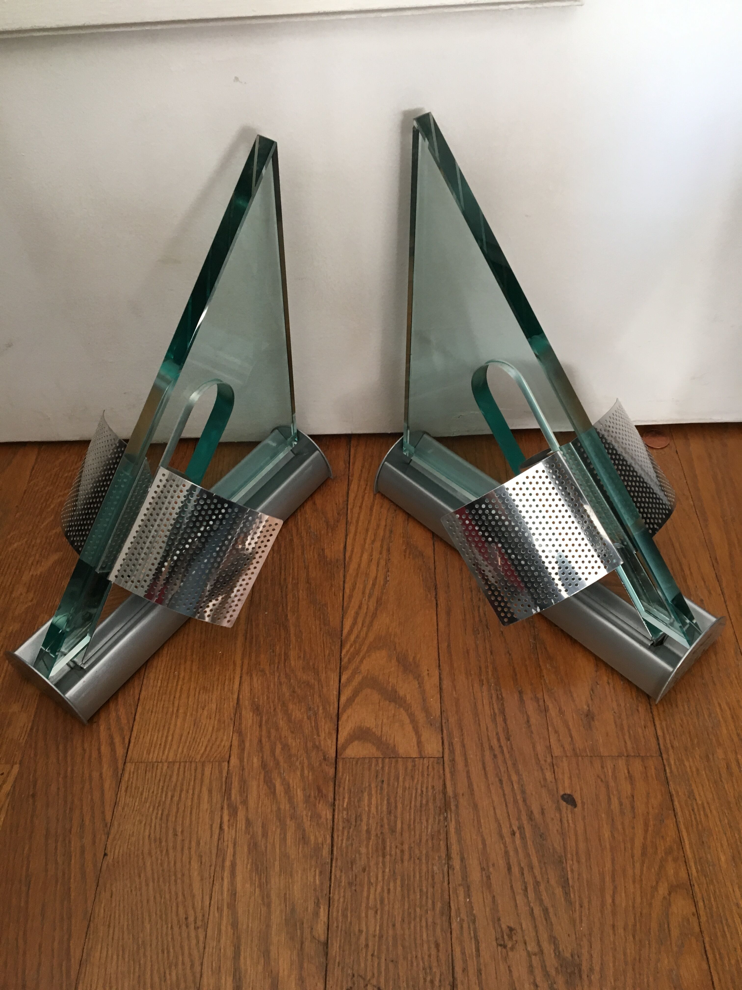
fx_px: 829
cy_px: 495
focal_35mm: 29
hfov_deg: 48.2
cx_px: 371
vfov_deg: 61.7
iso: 125
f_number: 2.2
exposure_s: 1/33
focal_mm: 4.15
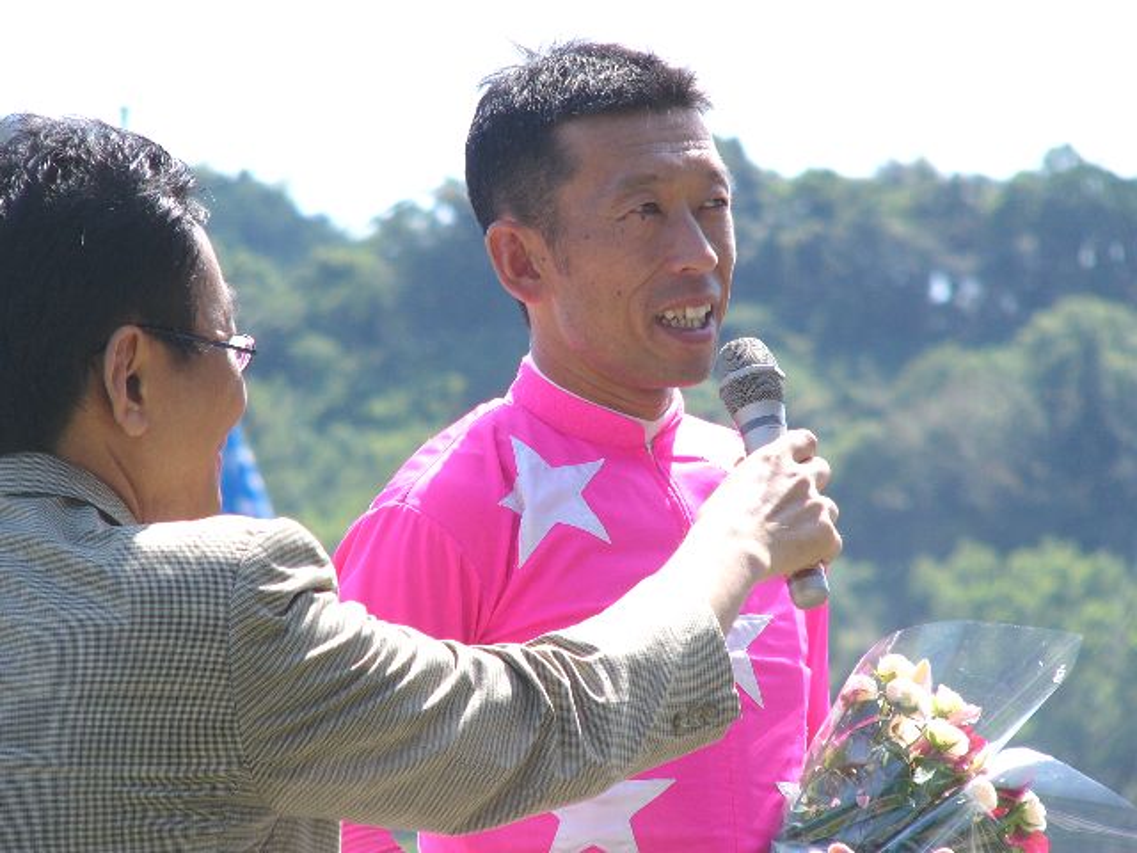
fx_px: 9131
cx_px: 568
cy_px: 426
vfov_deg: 5.3
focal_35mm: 278
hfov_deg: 7.1
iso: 50
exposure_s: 1/320
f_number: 5.6
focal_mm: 46.3
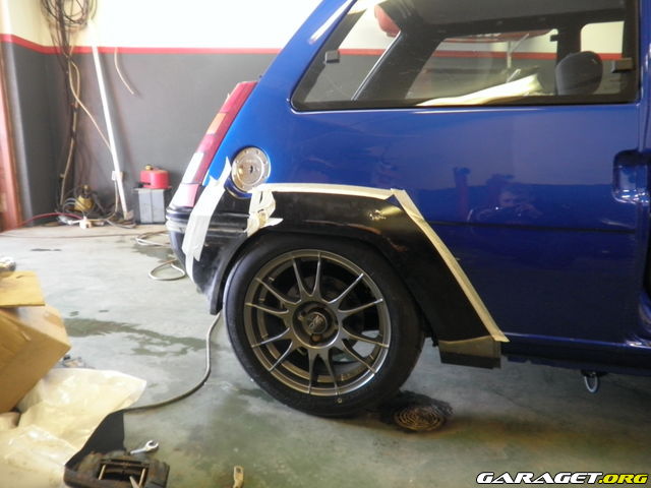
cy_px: 244
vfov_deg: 53.1
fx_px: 489
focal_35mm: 26
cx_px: 326
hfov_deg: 67.3
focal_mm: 4.65
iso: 160
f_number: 2.6
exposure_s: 1/13
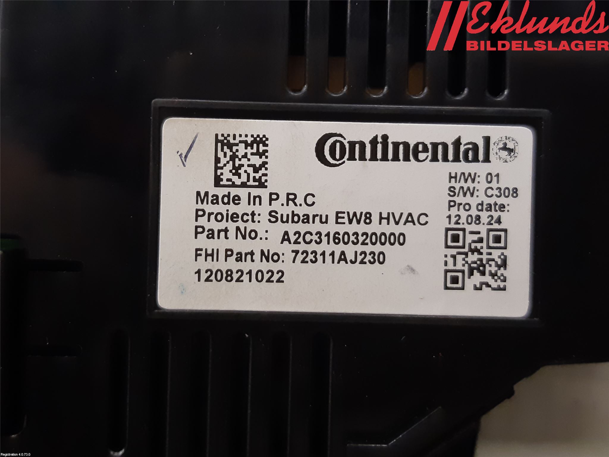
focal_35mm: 26
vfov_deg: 53.1
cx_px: 304
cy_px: 228
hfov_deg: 67.3
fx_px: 457
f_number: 1.7
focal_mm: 3.93
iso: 160
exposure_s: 1/50
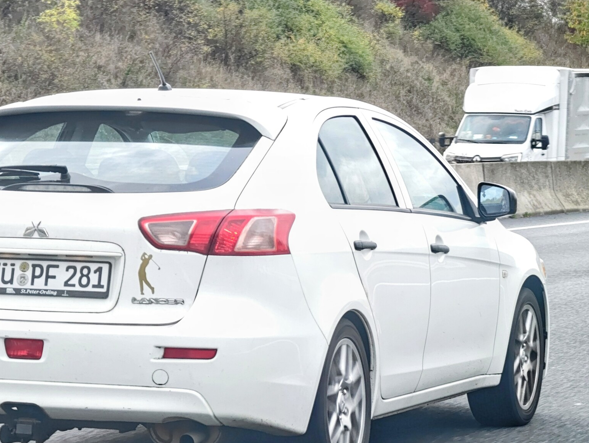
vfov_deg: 13.1
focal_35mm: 113
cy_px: 263
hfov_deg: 17.4
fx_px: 1925
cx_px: 206
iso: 400
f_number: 2.3
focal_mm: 22.5
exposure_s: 1/400
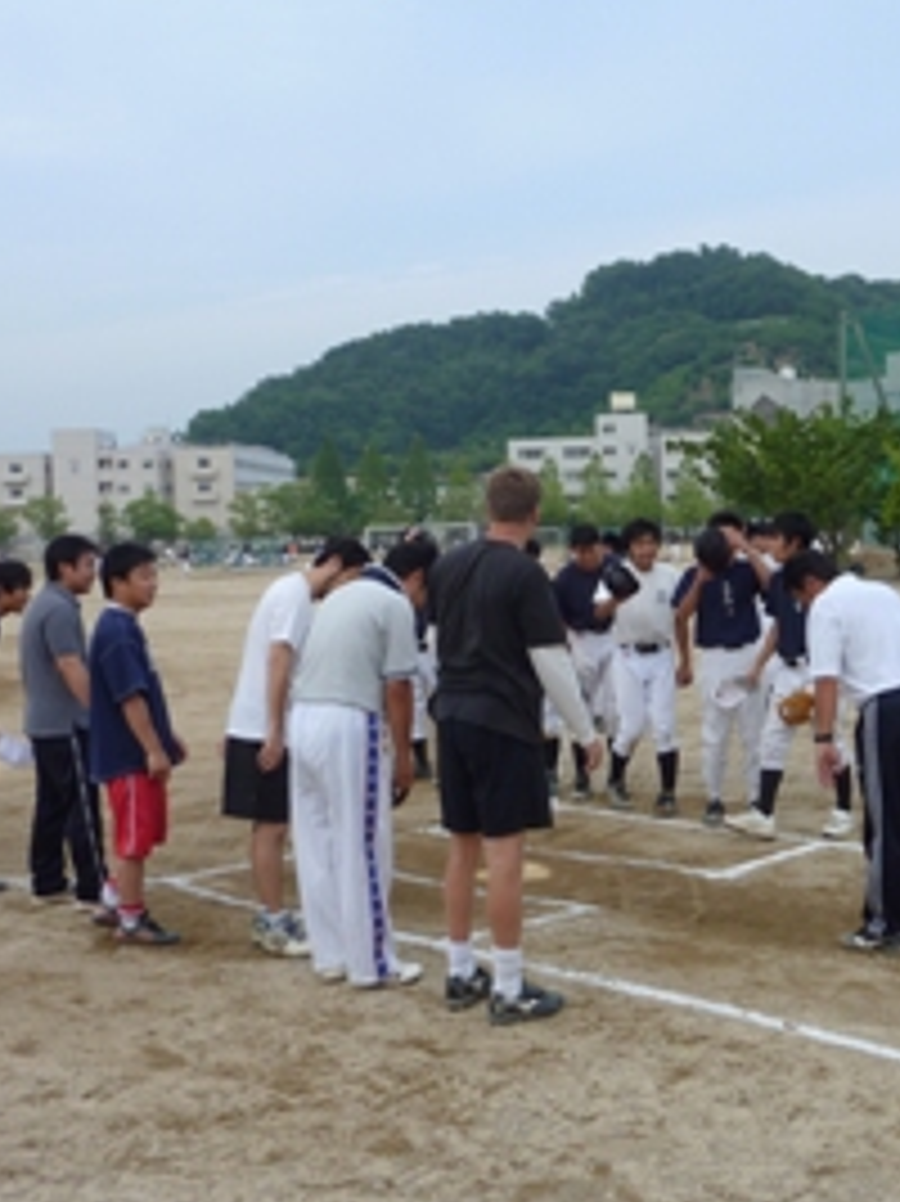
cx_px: 576
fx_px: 1457
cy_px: 581
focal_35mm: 42
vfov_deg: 44.8
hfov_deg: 34.1
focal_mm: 4.1
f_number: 3.3
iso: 80
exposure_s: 1/400
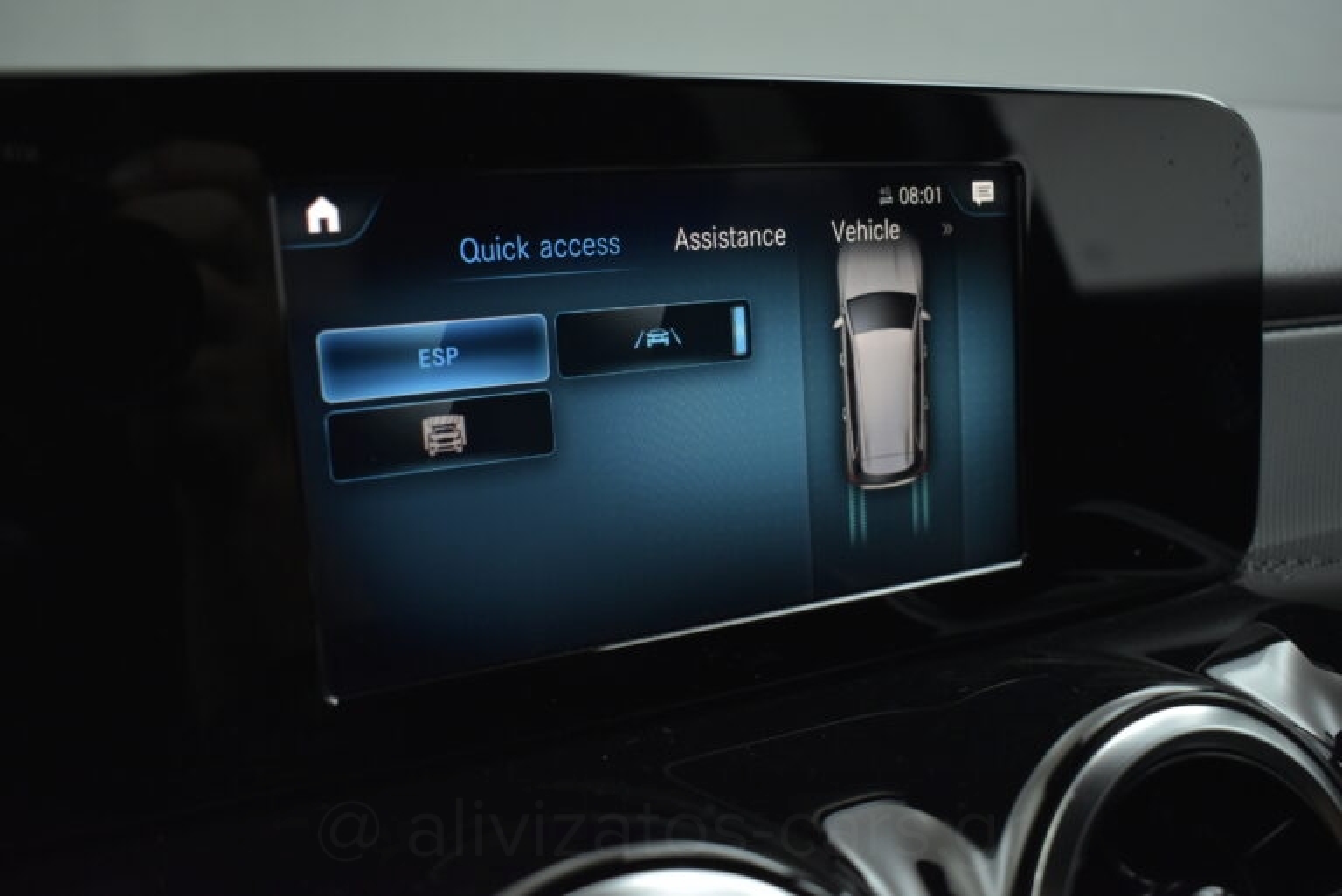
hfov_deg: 57.2
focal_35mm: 33
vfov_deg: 40.0
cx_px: 671
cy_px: 448
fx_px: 1231
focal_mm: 22
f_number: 3.8
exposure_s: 1/125
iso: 1600
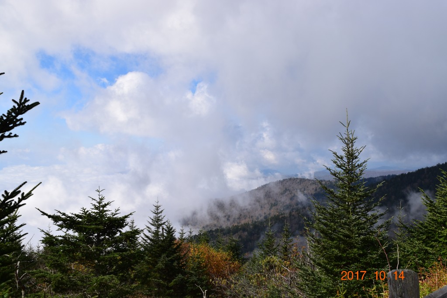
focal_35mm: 34
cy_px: 149
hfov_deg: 55.1
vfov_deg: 38.3
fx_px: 428
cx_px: 224
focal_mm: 23
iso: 280
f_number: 11
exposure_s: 1/500
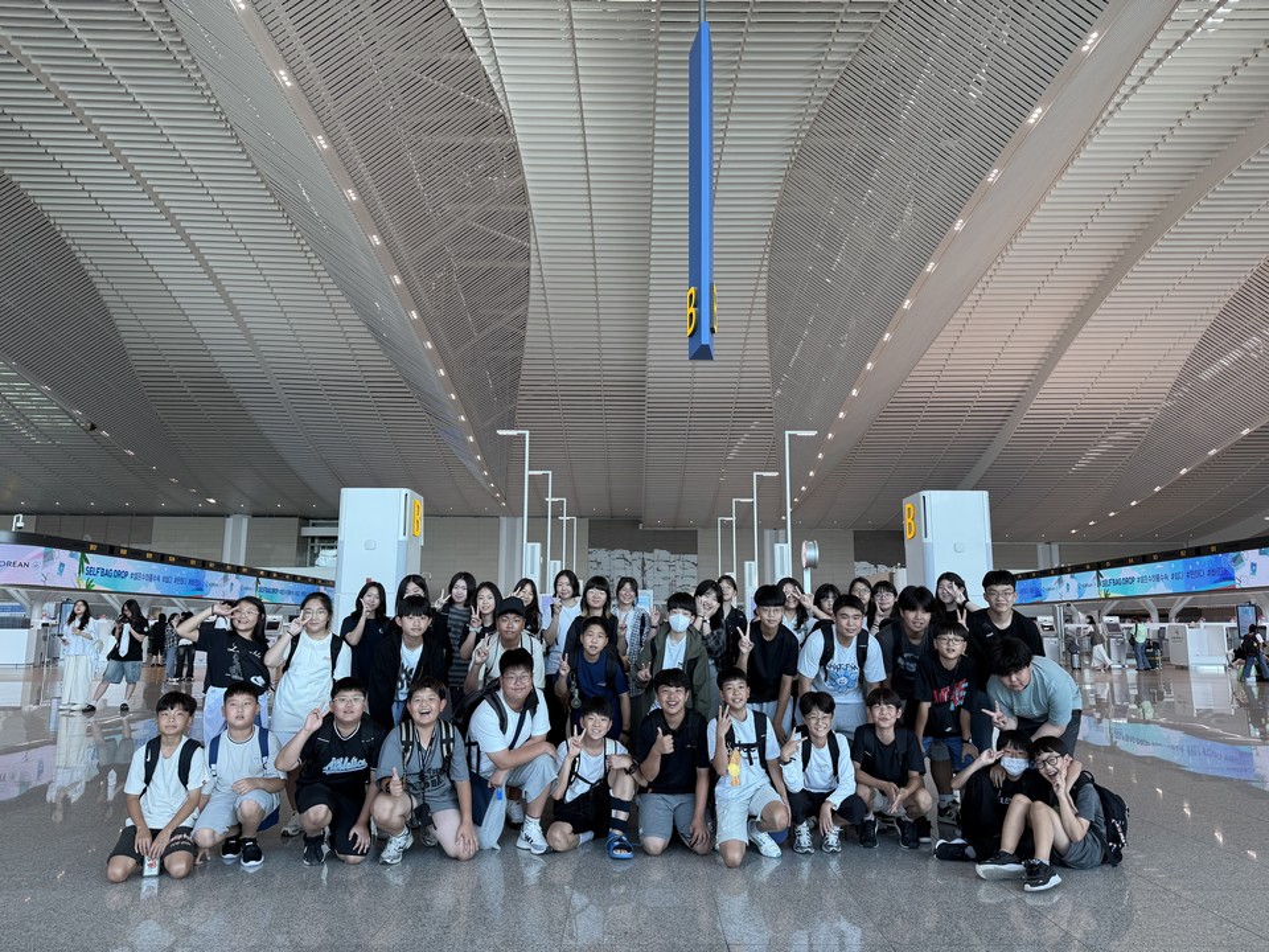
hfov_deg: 71.6
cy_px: 476
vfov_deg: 56.8
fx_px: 880
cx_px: 634
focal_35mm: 24
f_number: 1.78
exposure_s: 1/148
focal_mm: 6.76
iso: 64
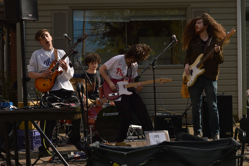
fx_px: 643
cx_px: 124
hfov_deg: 21.9
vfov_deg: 14.7
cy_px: 83
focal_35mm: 93
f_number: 8
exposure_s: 1/400
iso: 100
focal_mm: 62
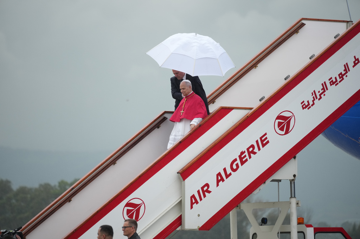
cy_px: 120
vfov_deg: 3.4
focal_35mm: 400
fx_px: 3998
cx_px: 180
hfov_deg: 5.2
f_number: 7.1
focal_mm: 400
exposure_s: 1/1600
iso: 1000
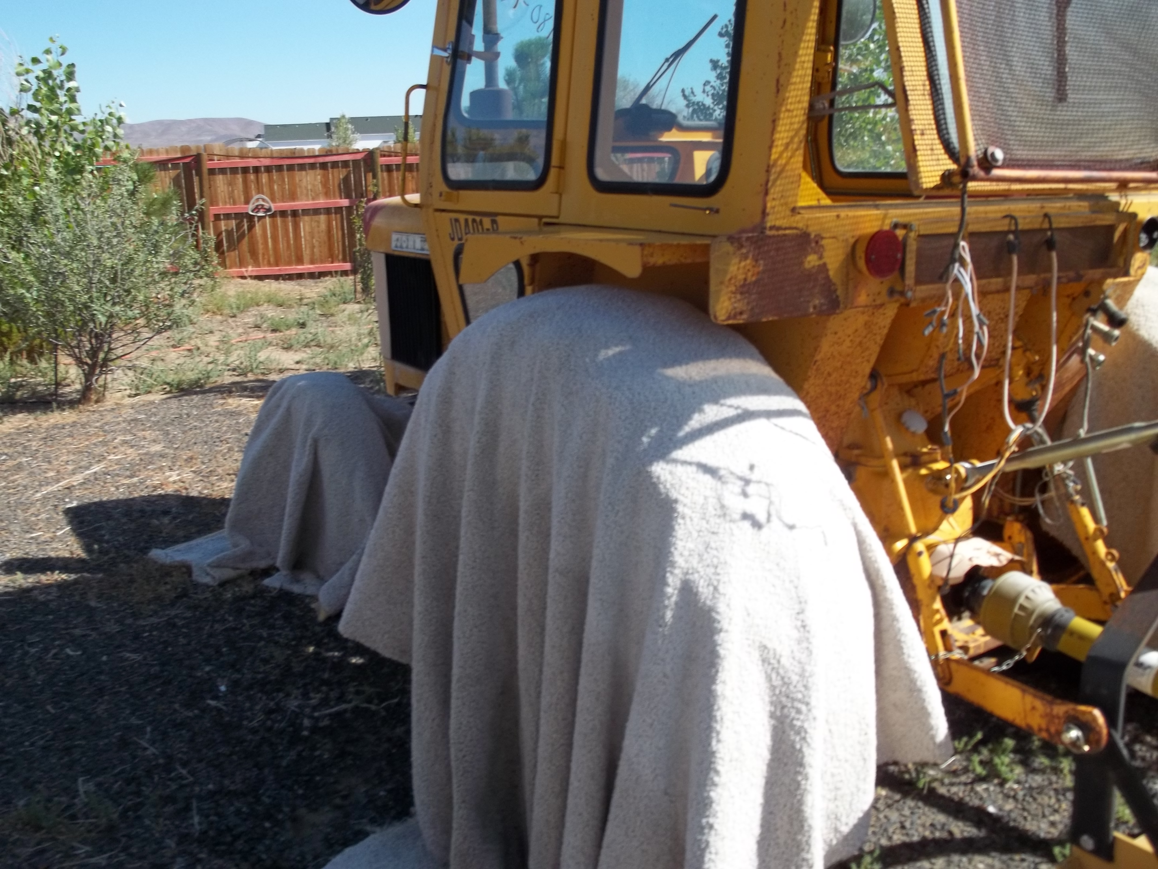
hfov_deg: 55.4
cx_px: 579
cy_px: 434
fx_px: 1104
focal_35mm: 33
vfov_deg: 42.9
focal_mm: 5.9
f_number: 8
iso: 64
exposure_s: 1/125
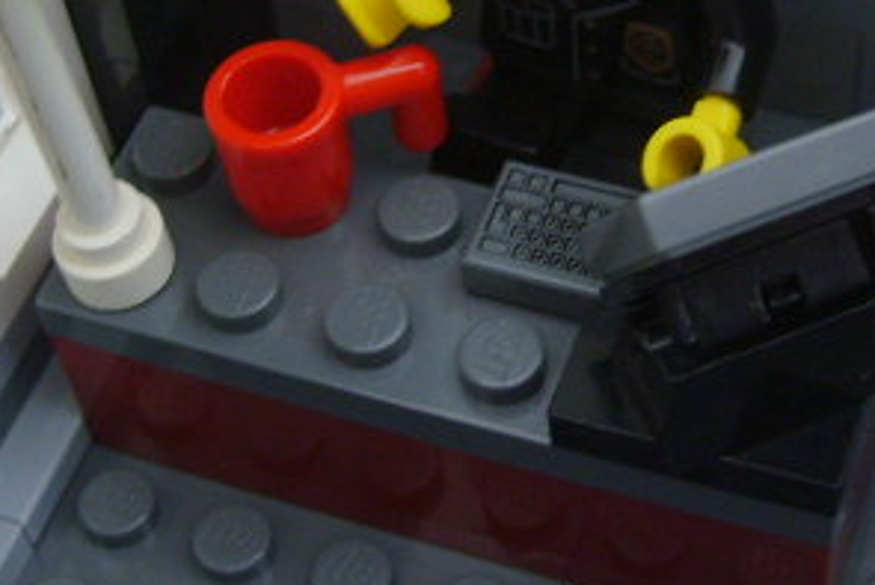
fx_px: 1921
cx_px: 558
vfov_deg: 17.2
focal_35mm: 79
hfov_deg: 25.6
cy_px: 151
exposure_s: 1/10
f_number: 2.8
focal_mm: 5.8
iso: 139
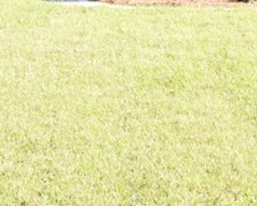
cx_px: 178
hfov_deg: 17.2
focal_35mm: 111
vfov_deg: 13.1
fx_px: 848
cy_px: -101
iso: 100
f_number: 5
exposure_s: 1/125
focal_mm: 15
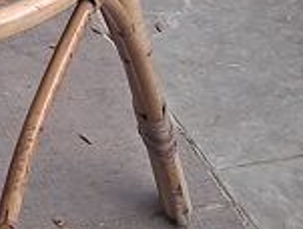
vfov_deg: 8.1
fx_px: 1544
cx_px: -287
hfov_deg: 10.4
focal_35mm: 176
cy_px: -215
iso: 64
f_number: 2
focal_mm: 4.6
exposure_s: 1/50
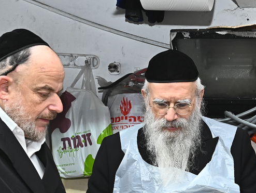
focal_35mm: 98
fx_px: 725
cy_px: 187
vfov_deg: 14.9
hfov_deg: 19.7
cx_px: 217
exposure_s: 1/200
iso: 2000
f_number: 5
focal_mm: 36
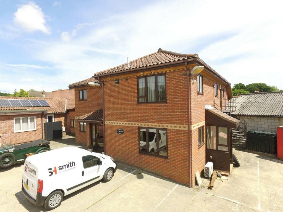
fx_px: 164
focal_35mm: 20
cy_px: 106
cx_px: 142
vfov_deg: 66.0
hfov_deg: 81.7
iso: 100
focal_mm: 3.61
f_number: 2.8
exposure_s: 1/556
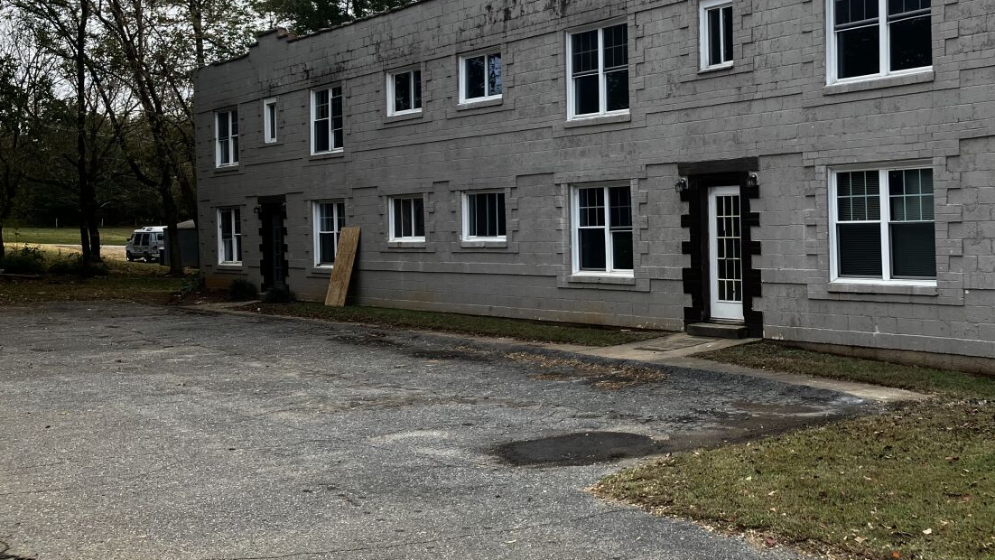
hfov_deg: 43.5
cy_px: 222
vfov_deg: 25.9
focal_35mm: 46
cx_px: 713
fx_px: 1214
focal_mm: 3.99
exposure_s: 1/210
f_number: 1.8
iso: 32
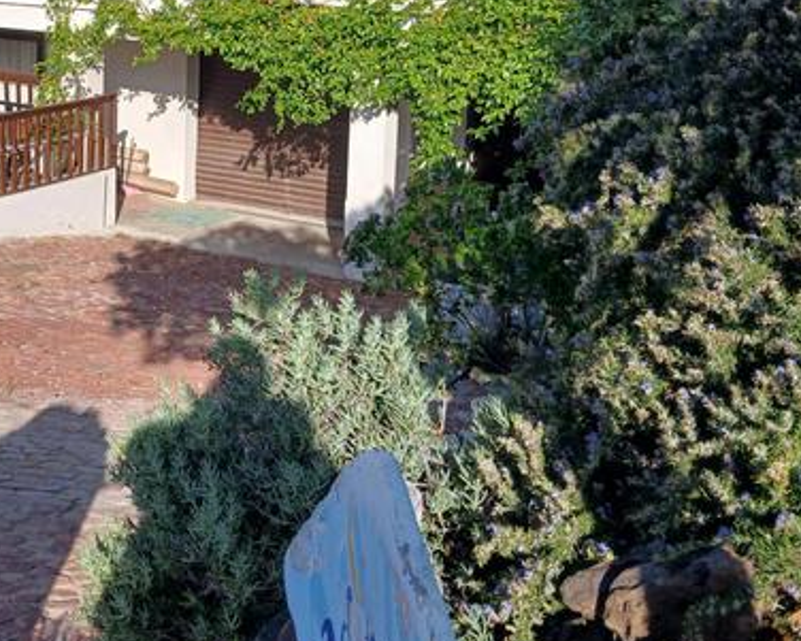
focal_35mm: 54
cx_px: 205
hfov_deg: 34.1
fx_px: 1280
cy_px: 151
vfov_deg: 27.7
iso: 20
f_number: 1.8
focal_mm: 3.98
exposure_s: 1/782
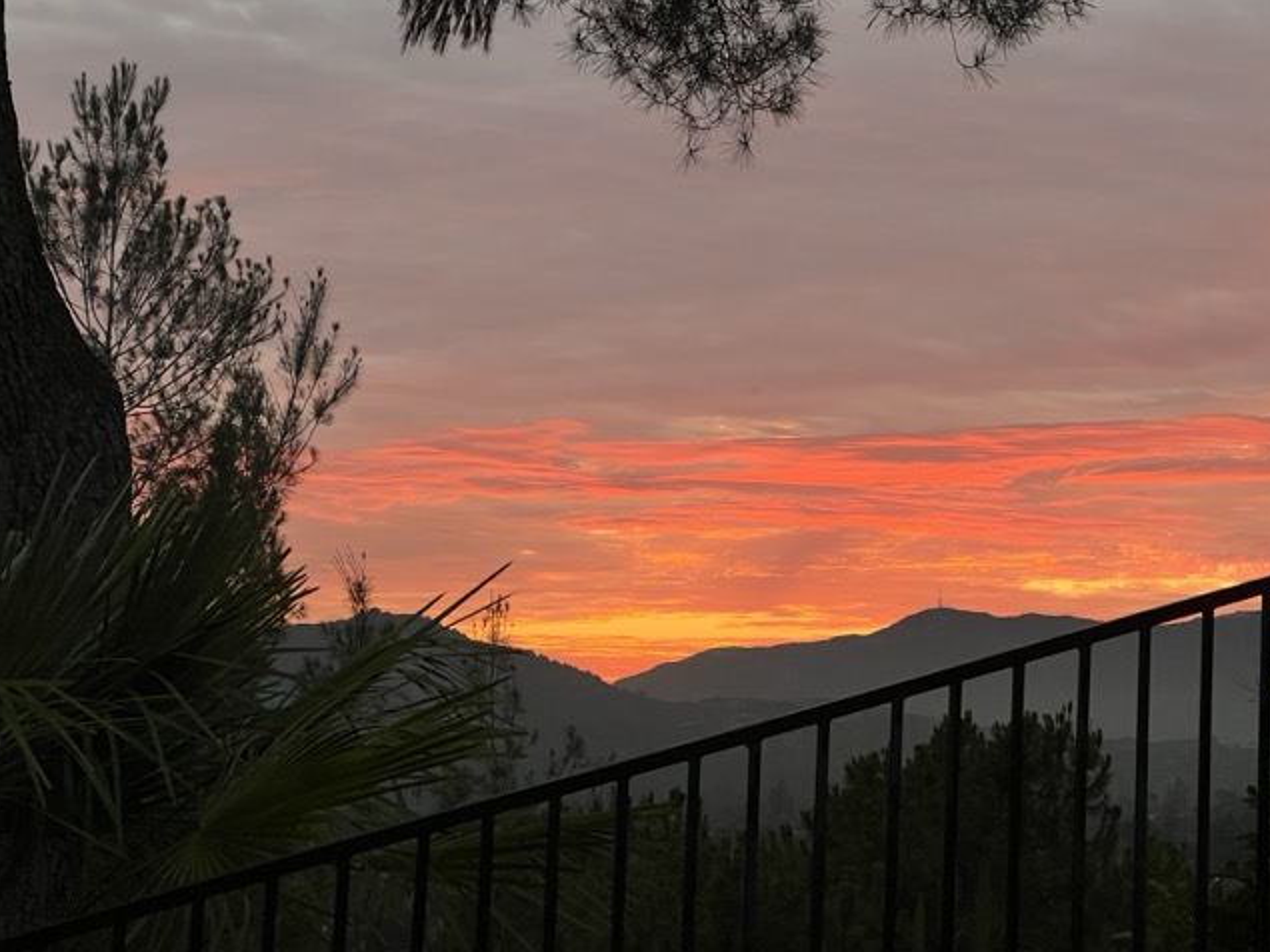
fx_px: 3558
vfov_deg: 15.2
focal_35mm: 97
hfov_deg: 20.2
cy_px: 468
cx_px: 768
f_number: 2.8
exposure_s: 1/120
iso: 80
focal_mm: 9
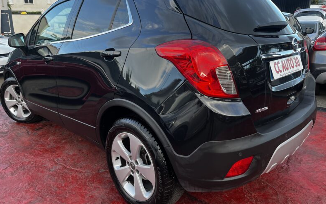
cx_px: 161
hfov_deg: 66.5
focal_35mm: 28
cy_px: 92
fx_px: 249
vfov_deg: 44.5
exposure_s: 1/121
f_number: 1.6
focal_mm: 5.1
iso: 50
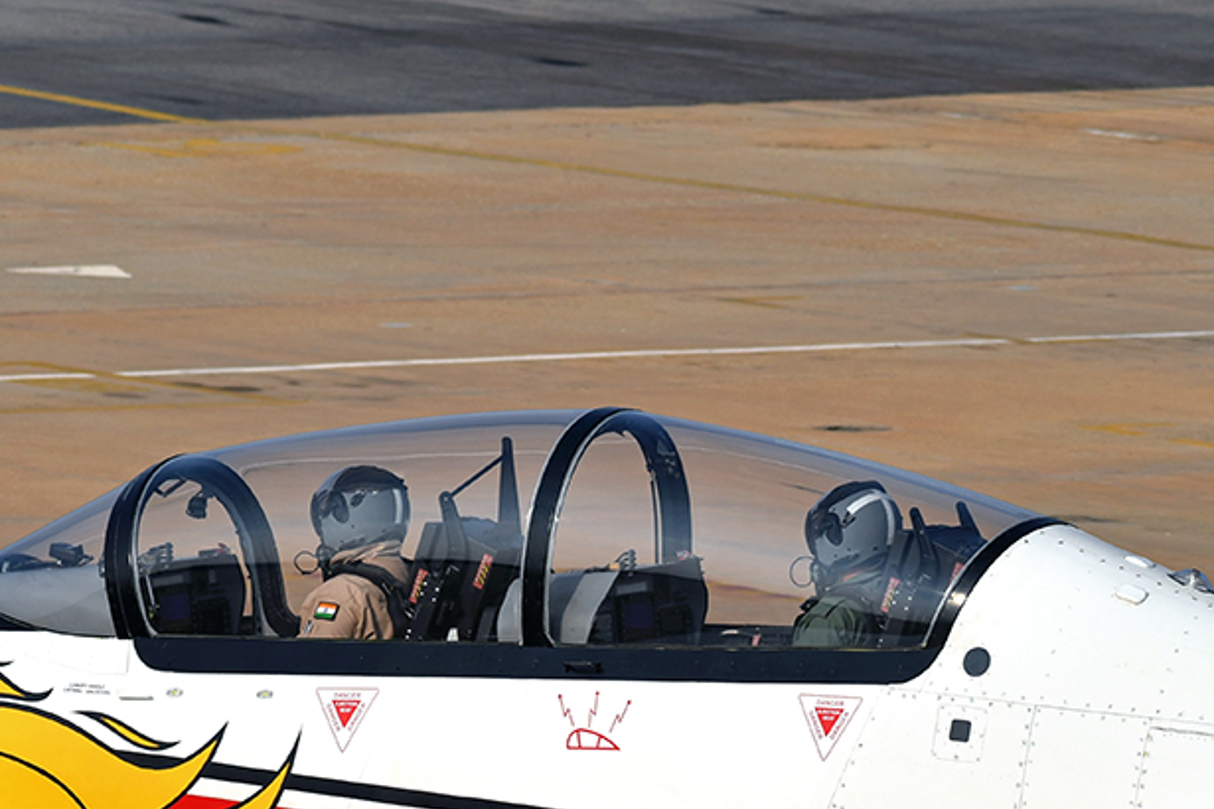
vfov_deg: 2.3
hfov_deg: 3.5
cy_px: 762
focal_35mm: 585
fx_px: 19726
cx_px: 276
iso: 100
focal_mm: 200
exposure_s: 1/800
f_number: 6.3
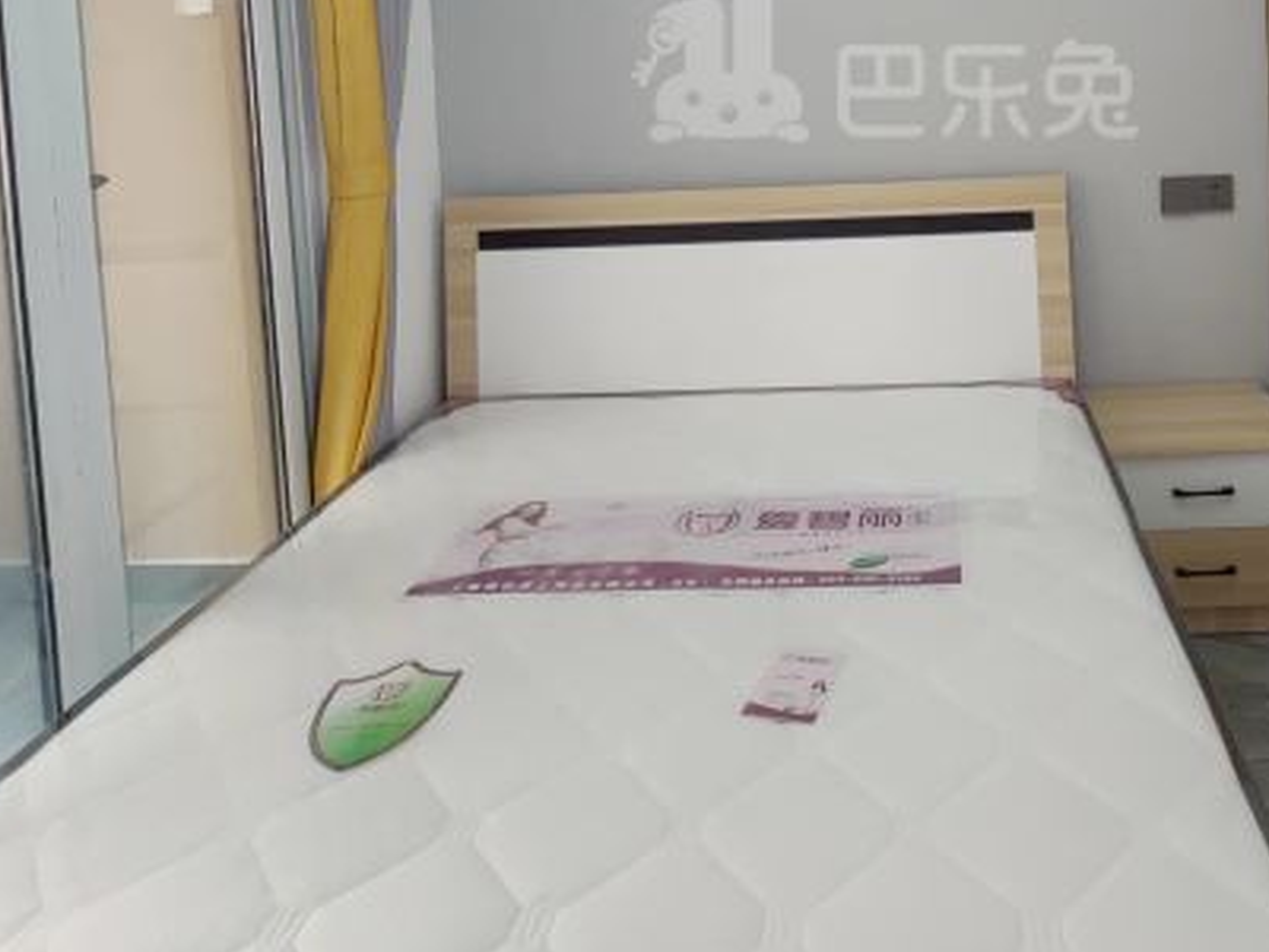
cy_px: 57
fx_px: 1100
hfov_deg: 58.1
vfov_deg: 42.1
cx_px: 885
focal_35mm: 30
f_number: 2.4
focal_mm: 2.04
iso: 399
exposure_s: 1/33
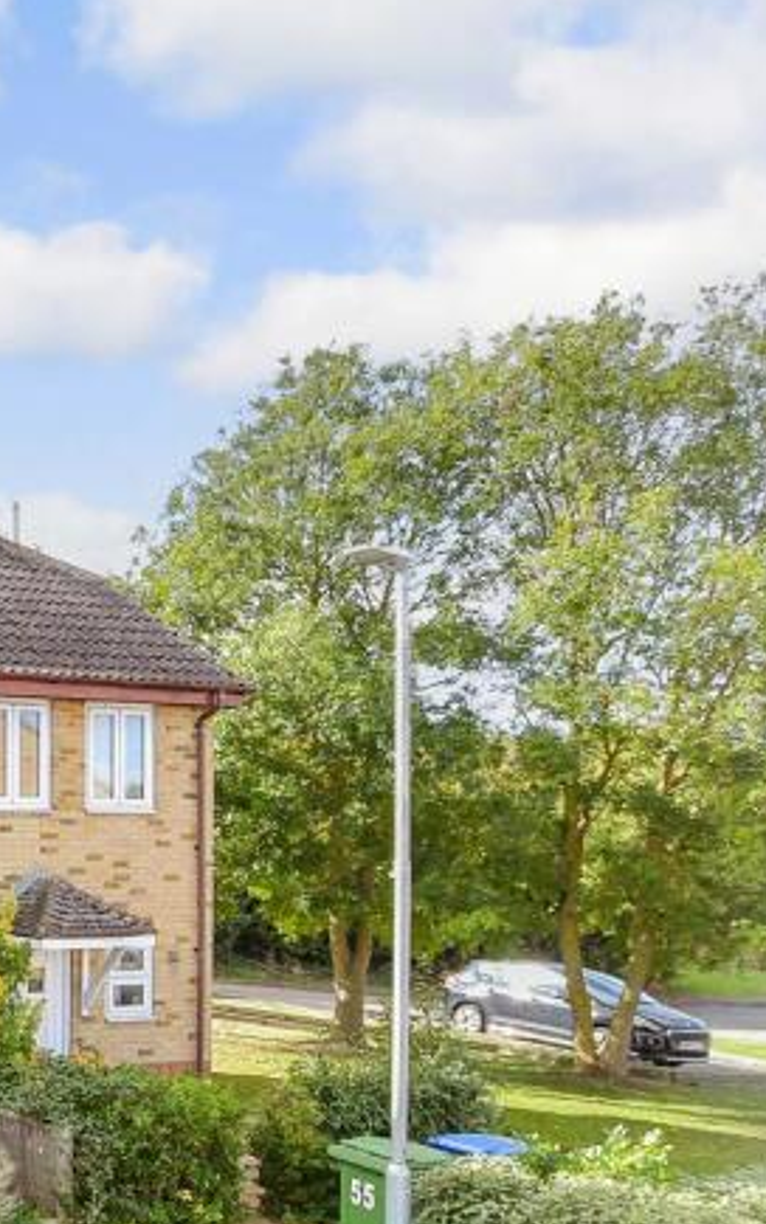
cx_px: -391
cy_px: 809
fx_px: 1202
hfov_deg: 25.9
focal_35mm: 36
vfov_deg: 53.0
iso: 160
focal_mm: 10
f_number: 5.6
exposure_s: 1/250
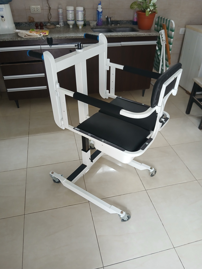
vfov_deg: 67.3
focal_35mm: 26
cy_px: 134
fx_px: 202
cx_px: 101
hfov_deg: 53.1
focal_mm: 3.98
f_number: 1.8
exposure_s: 1/50
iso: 250
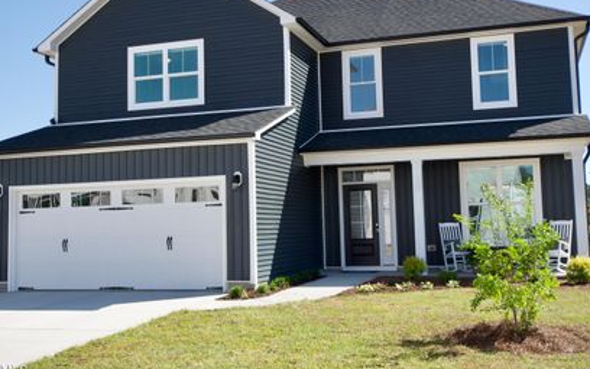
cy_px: 151
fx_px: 724
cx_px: 286
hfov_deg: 44.4
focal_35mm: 45
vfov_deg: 28.5
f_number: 7.1
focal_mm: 24
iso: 200
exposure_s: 1/400
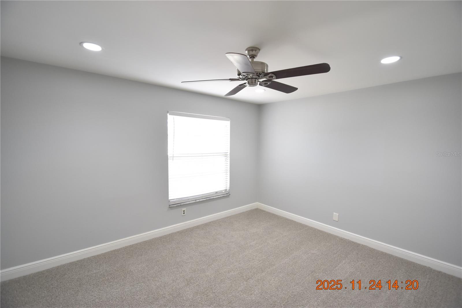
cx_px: 231
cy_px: 154
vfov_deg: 77.3
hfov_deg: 100.4
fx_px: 192
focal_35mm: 15
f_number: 3.5
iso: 800
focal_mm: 10
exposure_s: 1/45
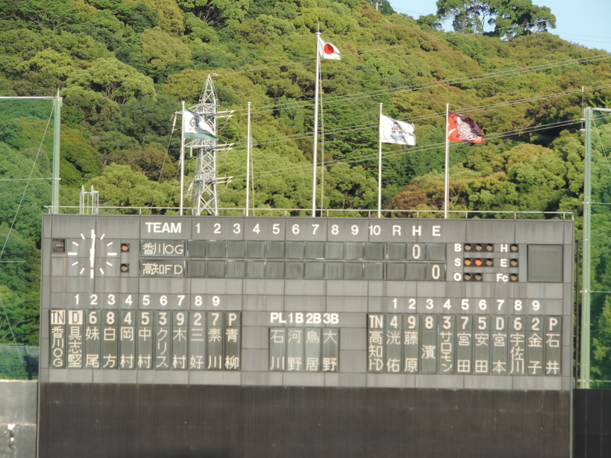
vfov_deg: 7.4
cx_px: 306
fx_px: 3530
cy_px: 229
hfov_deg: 9.9
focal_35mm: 200
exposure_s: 1/200
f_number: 4.6
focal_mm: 35.6
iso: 80
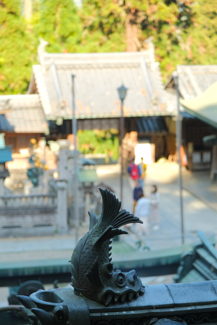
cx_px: 108
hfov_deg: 11.4
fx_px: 1085
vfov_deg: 17.1
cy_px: 162
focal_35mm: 120
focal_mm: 80
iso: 400
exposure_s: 1/320
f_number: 4
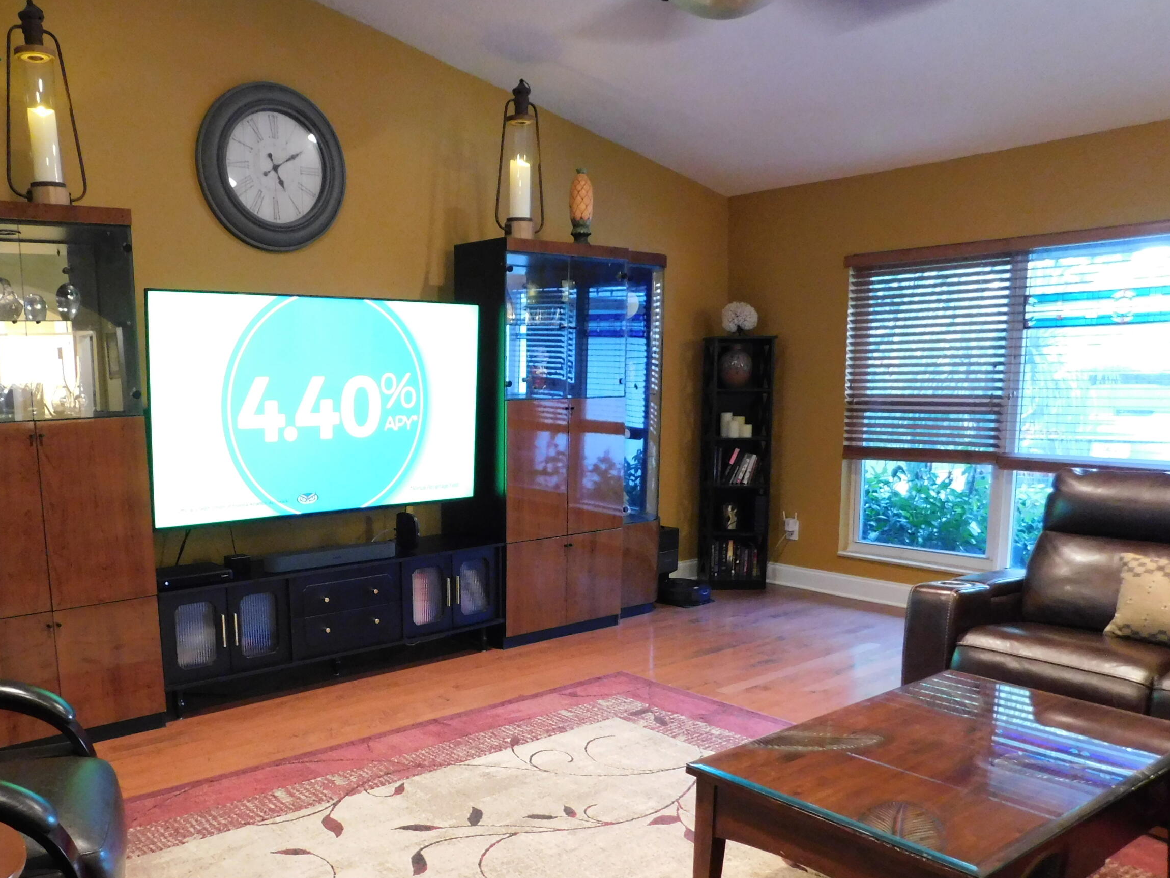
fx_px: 1014
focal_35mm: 30
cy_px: 542
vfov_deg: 46.4
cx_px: 434
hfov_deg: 59.1
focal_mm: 4
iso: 560
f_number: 3
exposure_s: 1/8
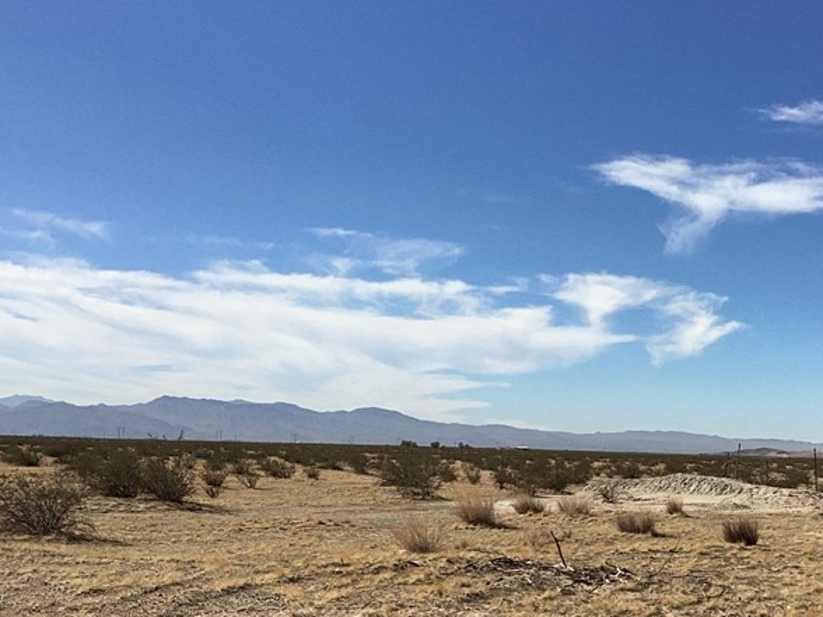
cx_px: 578
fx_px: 1284
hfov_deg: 35.0
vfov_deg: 26.9
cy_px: 393
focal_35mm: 54
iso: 25
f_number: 2.4
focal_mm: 3.3
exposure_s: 1/2551
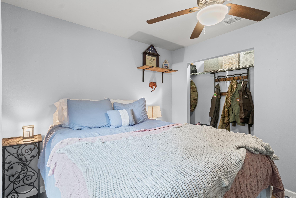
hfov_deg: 95.0
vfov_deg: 72.0
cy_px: 99
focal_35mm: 16
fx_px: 136
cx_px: 148
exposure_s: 1.3
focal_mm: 11
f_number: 9
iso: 250
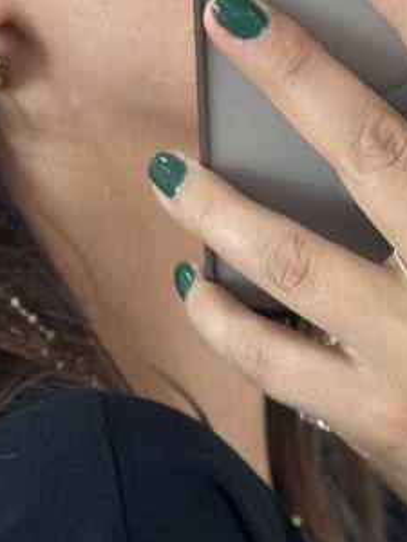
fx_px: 4013
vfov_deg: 7.2
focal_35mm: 256
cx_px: 373
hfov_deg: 5.8
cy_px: 1386
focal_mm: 6.86
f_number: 1.78
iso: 64
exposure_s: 1/136
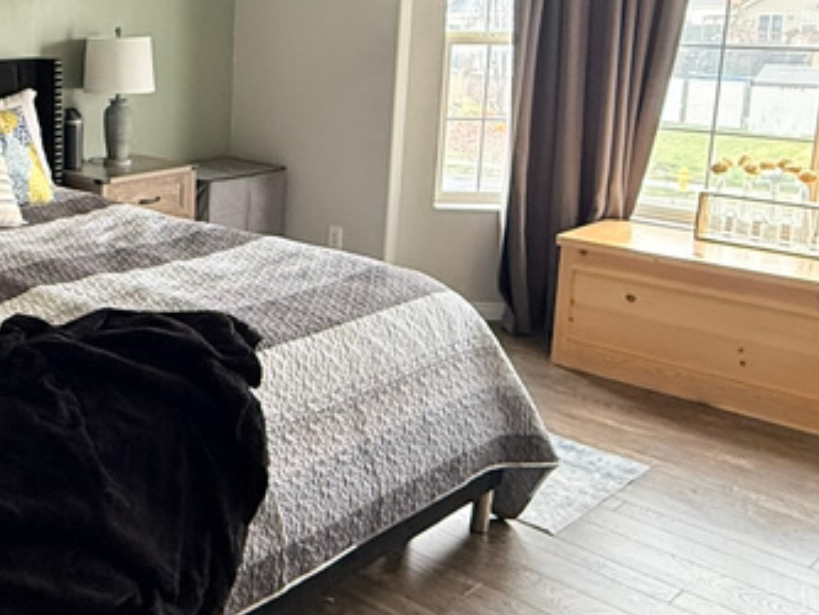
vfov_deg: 33.1
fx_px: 1018
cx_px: 25
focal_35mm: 43
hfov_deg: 39.4
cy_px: 172
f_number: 2.2
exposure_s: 1/60
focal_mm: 2.22
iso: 400
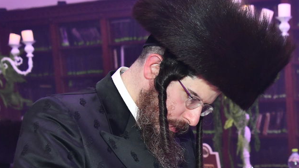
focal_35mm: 112
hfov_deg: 18.7
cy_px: 173
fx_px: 888
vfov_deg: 10.7
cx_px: 289
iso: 1600
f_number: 5.6
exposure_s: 1/125
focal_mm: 48
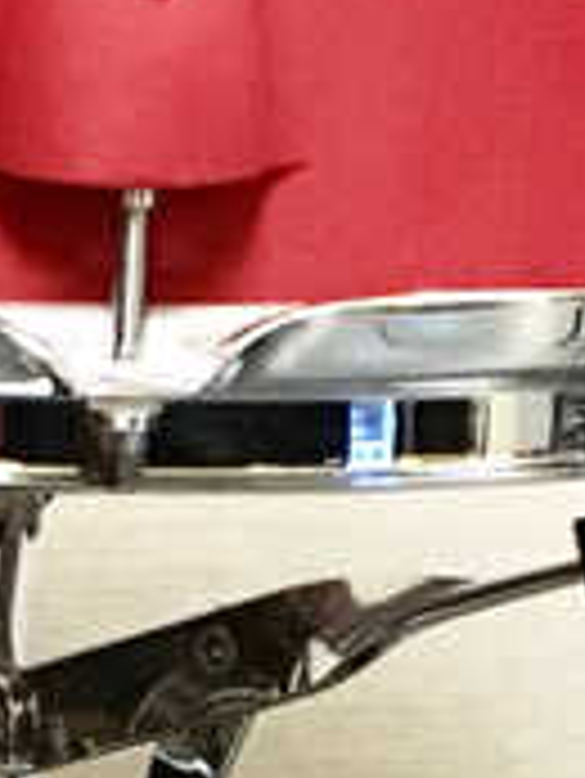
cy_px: 1399
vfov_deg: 9.4
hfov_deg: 7.4
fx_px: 4501
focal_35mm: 200
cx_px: -45
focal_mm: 4.15
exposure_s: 1/24
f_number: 2.2
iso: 200
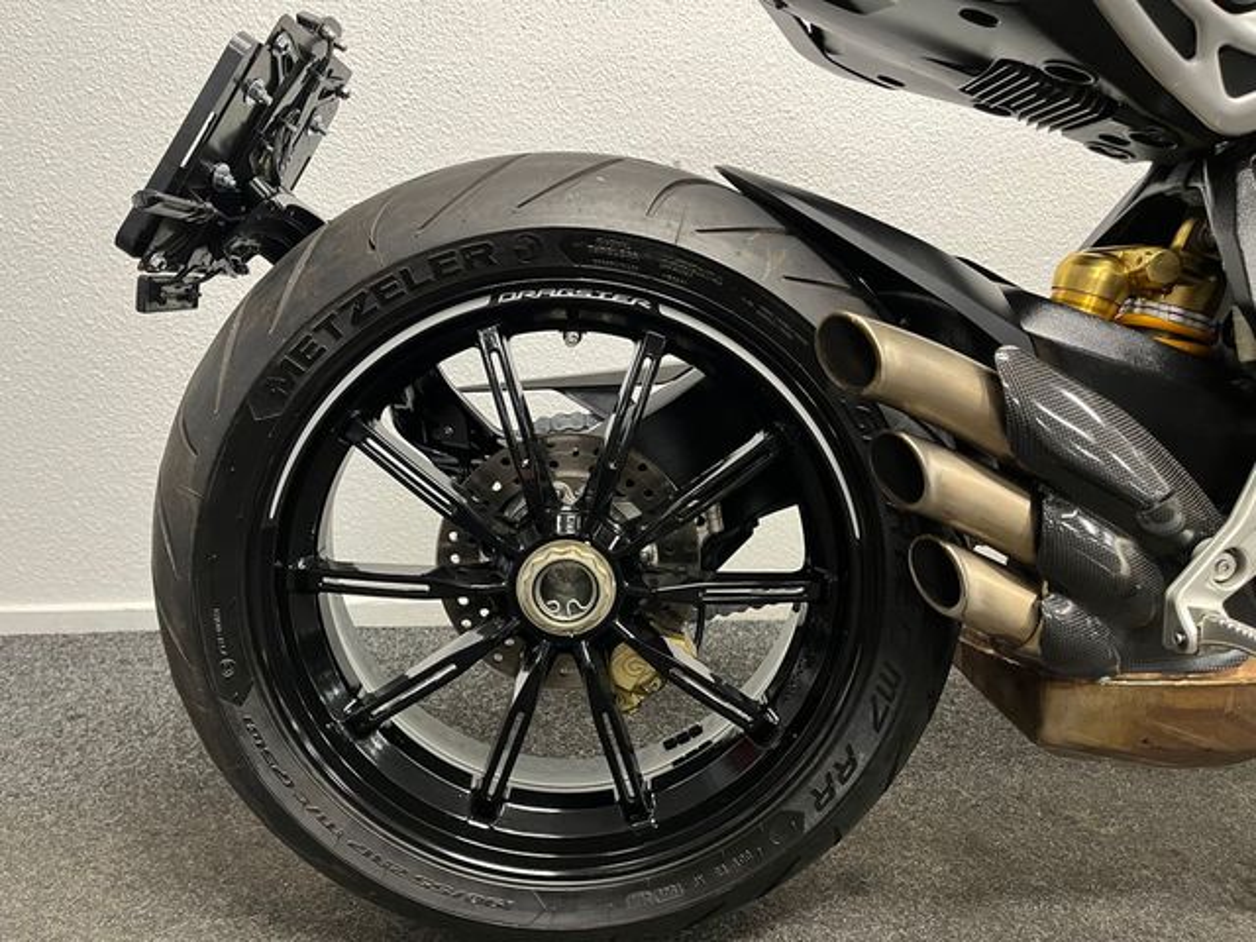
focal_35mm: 26
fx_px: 943
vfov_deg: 53.1
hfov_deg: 67.3
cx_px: 628
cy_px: 471
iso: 320
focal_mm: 5.1
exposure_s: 1/50
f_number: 1.6
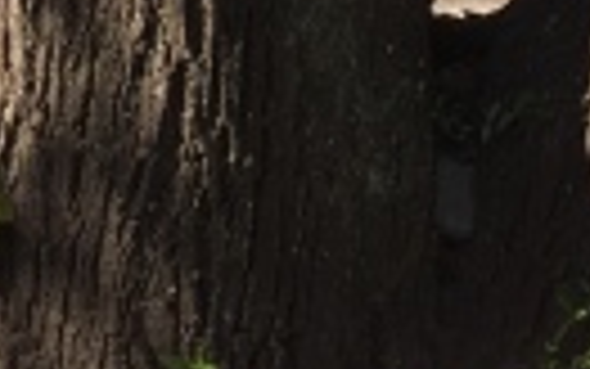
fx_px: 3024
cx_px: 527
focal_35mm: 188
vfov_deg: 6.1
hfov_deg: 11.1
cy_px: -1008
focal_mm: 4.15
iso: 32
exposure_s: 1/608
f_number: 2.2
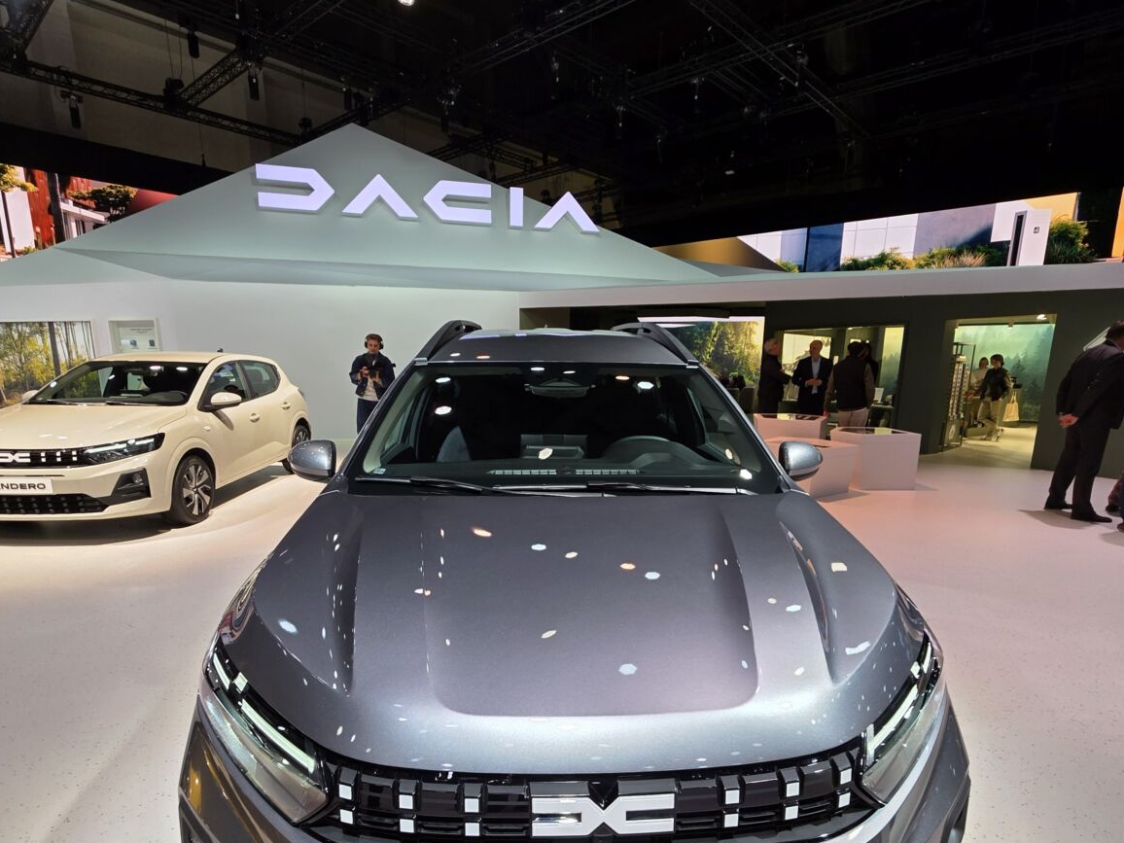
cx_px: 575
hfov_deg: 87.7
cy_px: 506
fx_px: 584
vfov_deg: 70.9
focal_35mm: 18
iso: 50
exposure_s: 1/120
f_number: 1.9
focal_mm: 2.2
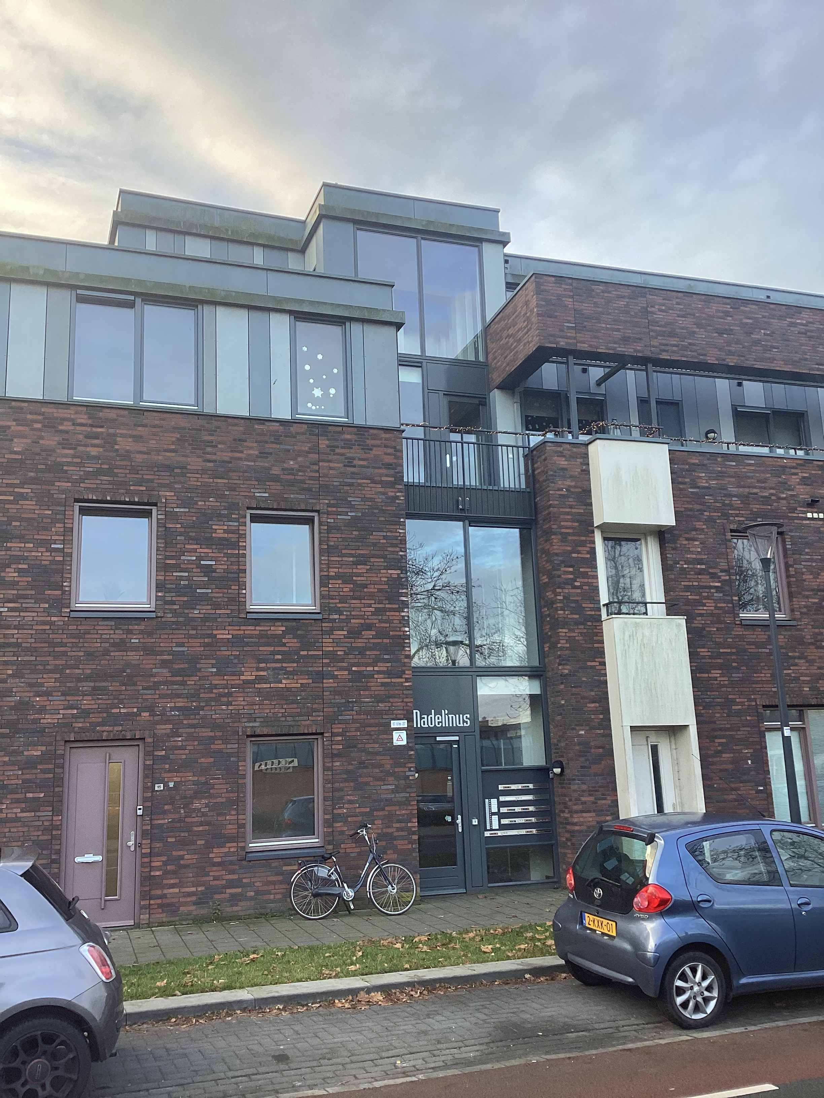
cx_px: 412
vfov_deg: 58.4
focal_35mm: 31
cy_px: 549
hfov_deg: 45.4
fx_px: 984
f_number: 2.4
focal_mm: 3.3
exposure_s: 1/120
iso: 64
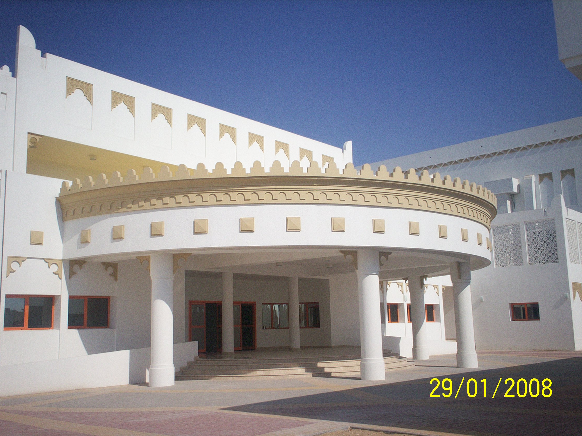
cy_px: 224
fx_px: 622
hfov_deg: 50.1
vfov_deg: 38.7
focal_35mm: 37
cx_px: 284
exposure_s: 1/2000
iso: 100
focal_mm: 6
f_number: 4.5
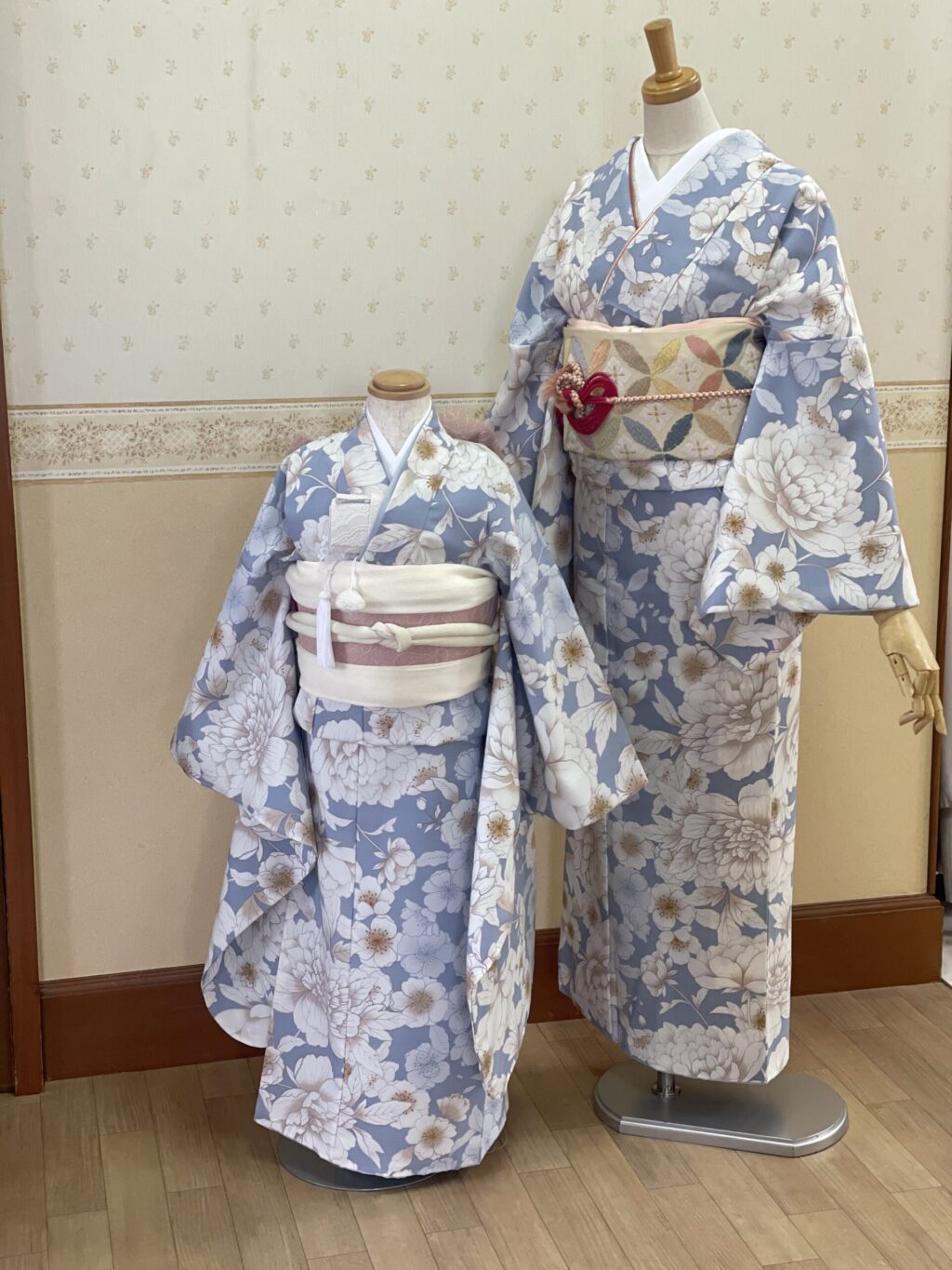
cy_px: 635
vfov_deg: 36.8
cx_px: 476
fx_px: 1906
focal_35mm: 52
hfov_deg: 28.0
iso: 200
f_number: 2
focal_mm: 6
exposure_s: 1/100
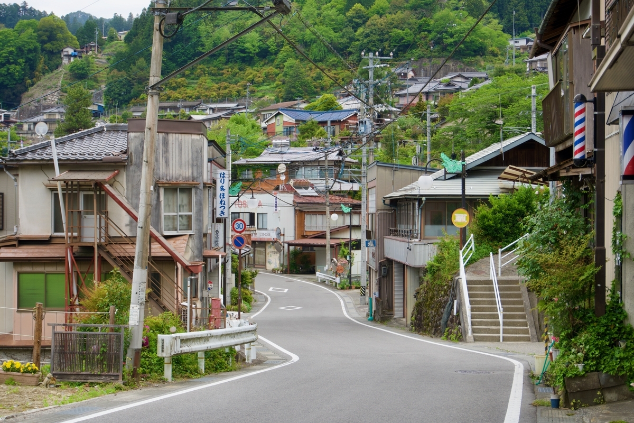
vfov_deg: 18.2
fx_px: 1321
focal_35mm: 75
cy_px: 212
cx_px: 317
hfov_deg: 27.0
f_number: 8
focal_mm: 50
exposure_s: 1/160
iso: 160
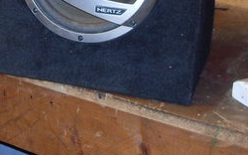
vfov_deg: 12.4
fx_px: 696
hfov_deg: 19.8
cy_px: -39
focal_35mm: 103
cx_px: 21
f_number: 2.8
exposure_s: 1/45
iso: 100
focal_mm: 6.3
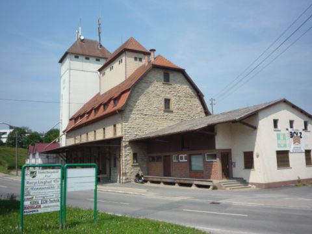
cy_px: 117
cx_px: 156
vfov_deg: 44.2
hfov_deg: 56.8
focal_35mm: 32
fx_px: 288
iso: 100
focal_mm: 5.2
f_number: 5.6
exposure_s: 1/400
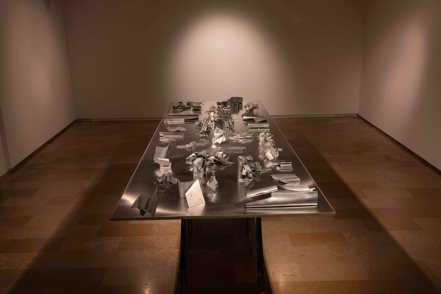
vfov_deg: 37.9
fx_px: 429
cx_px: 220
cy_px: 147
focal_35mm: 35
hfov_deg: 54.4
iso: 640
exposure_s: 1/100
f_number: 5.6
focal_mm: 35
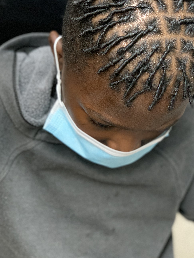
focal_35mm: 81
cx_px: 133
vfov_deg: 24.0
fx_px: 605
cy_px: 93
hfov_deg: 18.1
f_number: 2.4
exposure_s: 1/60
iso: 400
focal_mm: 6
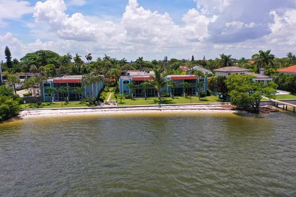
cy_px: 98
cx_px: 148
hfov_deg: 65.5
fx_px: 230
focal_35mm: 28
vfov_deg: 46.4
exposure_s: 1/80
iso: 100
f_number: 4
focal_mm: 10.26
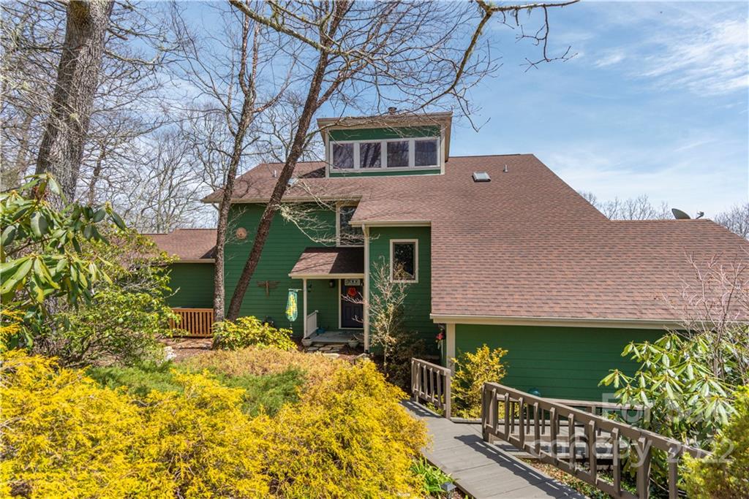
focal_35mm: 17
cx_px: 374
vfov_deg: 70.5
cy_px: 250
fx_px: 354
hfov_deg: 93.3
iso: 400
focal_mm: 17
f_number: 7.1
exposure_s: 1/800
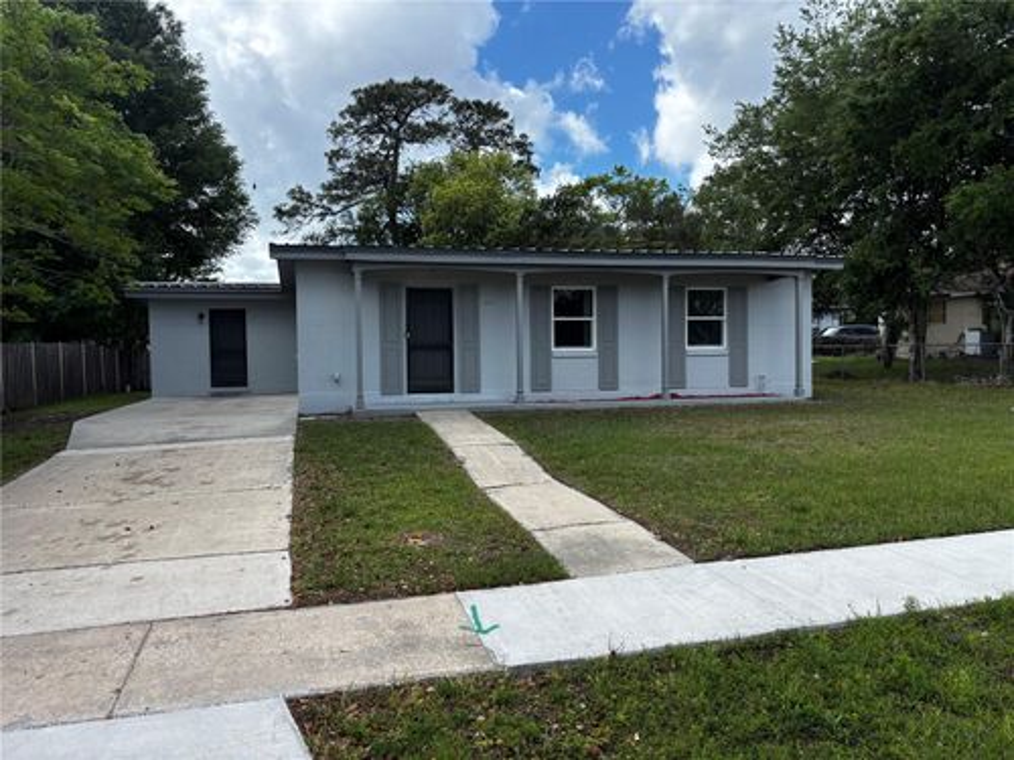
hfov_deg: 67.3
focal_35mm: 26
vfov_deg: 53.1
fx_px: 762
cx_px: 507
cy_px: 380
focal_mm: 5.96
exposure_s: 1/2105
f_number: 1.6
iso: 50
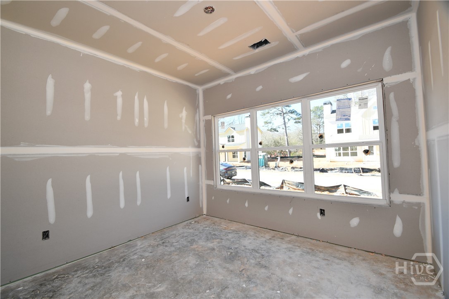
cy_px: 150
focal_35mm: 15
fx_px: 187
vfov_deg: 77.3
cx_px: 224
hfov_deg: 100.4
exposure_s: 1/100
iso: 200
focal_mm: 10
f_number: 5
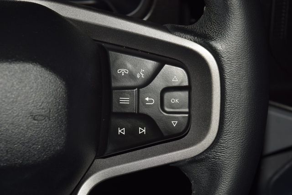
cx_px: 146
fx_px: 852
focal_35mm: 105
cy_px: 98
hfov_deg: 19.5
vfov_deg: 13.0
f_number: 8
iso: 100
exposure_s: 1/125
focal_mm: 70
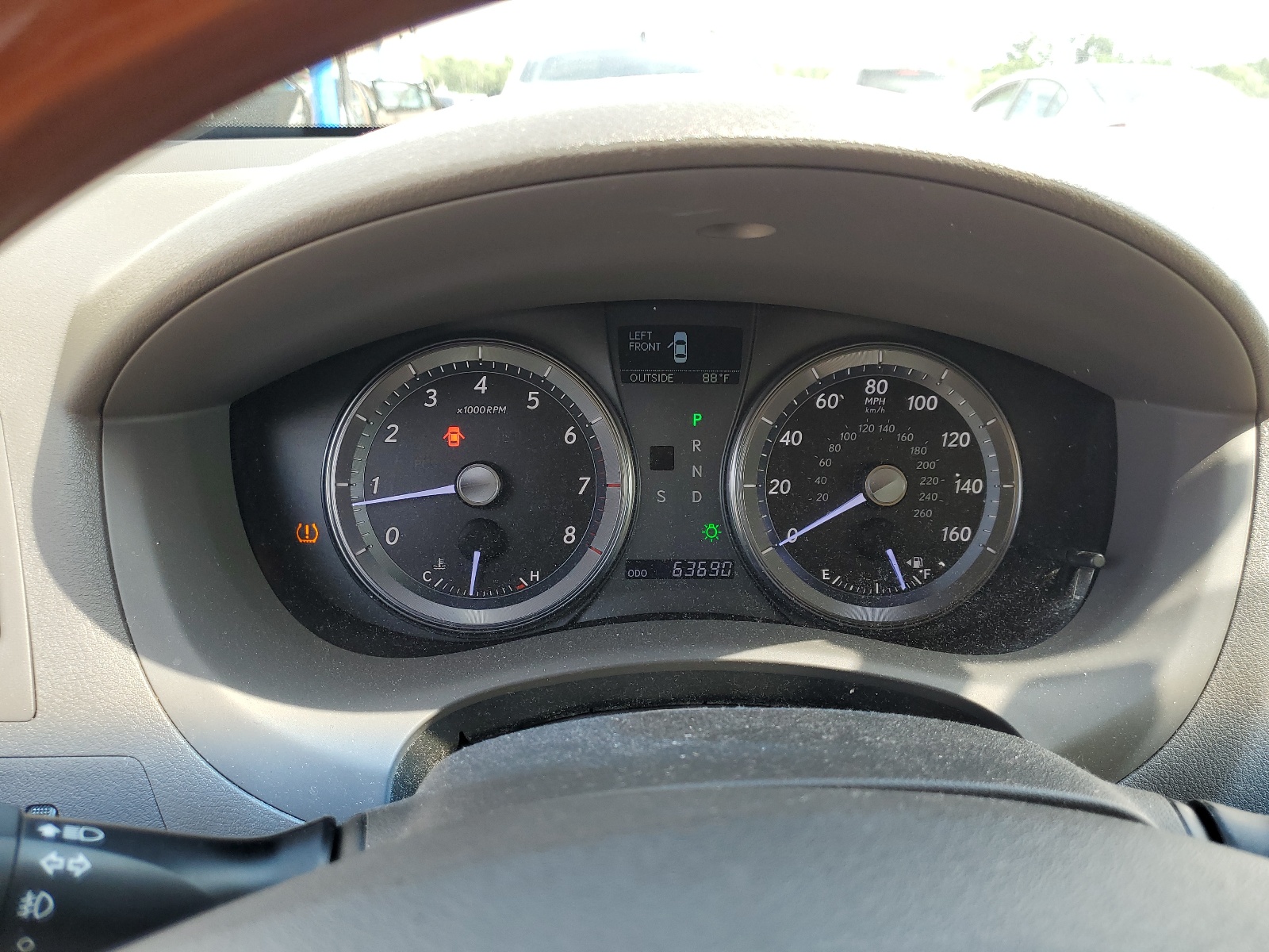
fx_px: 953
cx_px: 634
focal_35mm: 26
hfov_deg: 67.3
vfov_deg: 53.1
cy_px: 476
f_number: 1.5
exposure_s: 1/263
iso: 50
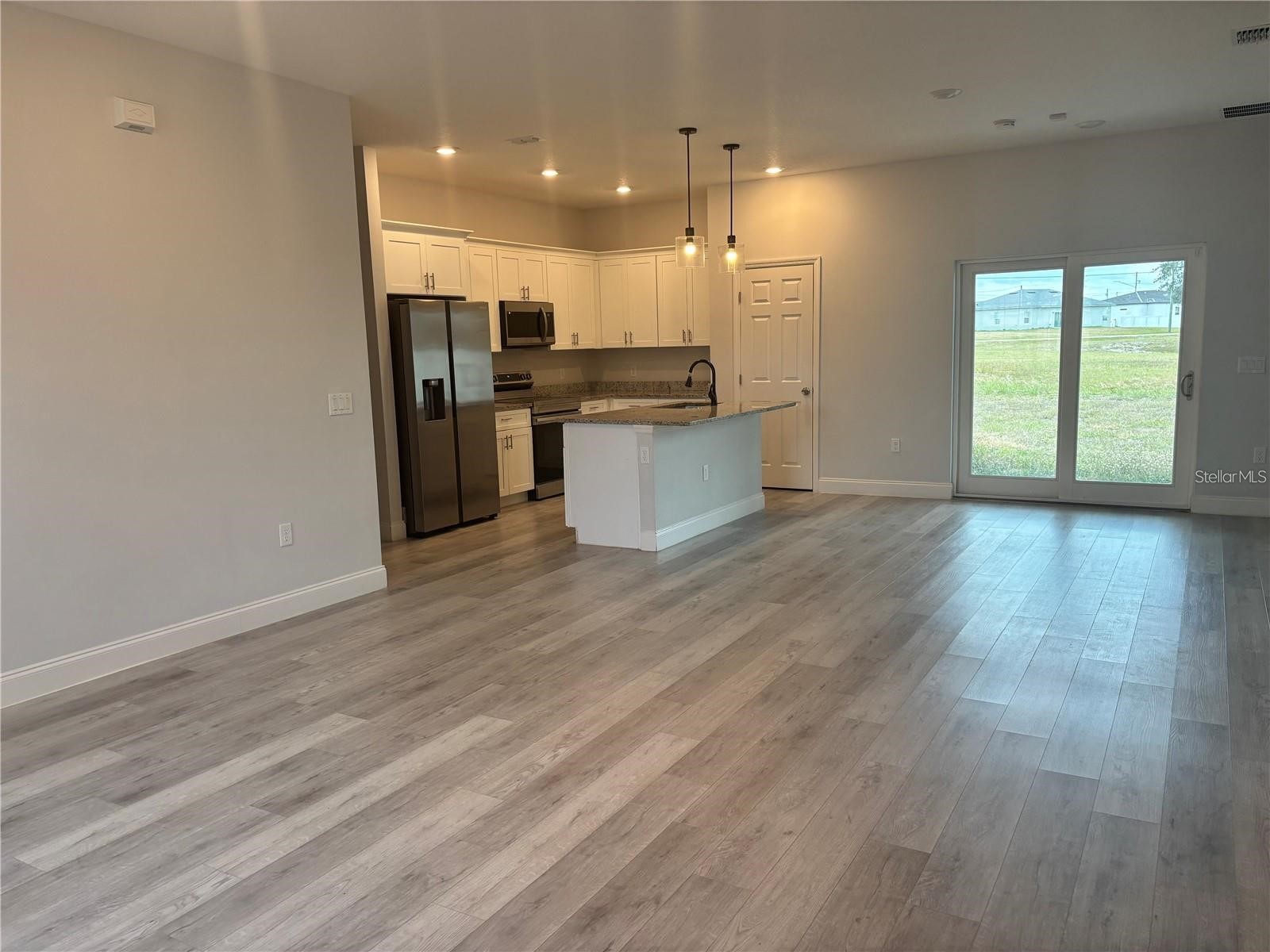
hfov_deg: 67.3
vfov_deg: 53.1
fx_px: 954
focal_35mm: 26
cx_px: 635
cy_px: 476
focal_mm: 5.96
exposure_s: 1/120
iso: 80
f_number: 1.6
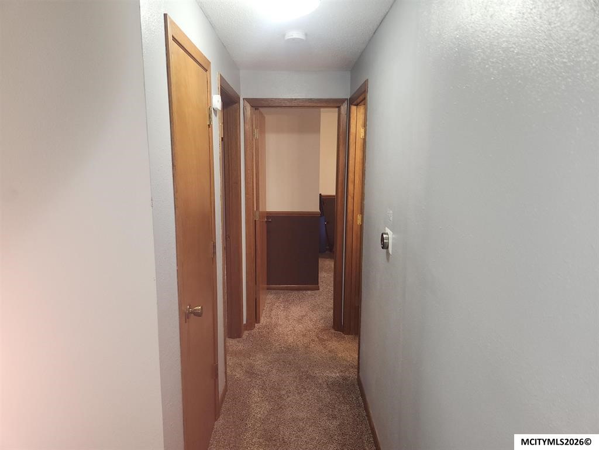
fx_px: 398
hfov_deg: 73.9
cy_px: 225
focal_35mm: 23
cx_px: 300
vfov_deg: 58.9
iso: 100
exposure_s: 1/60
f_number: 1.8
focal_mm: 5.4
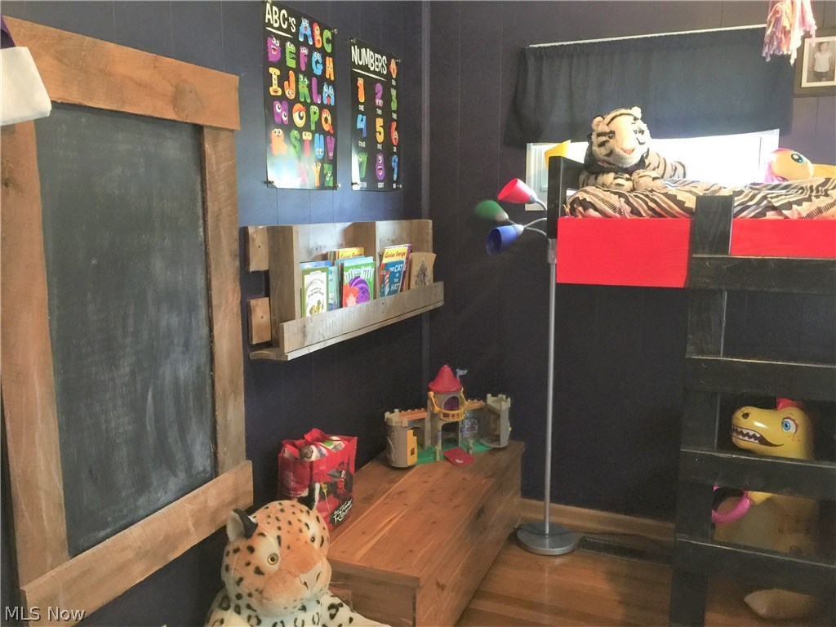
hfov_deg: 61.7
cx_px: 418
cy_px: 314
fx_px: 700
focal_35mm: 29
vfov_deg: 48.2
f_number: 2.2
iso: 100
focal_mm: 4.15
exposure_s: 1/4
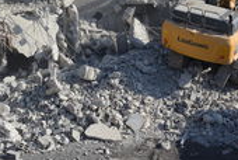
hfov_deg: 21.6
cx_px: 78
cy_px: -18
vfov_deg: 14.3
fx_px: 623
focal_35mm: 94
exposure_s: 1/160
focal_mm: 40
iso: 160
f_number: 16
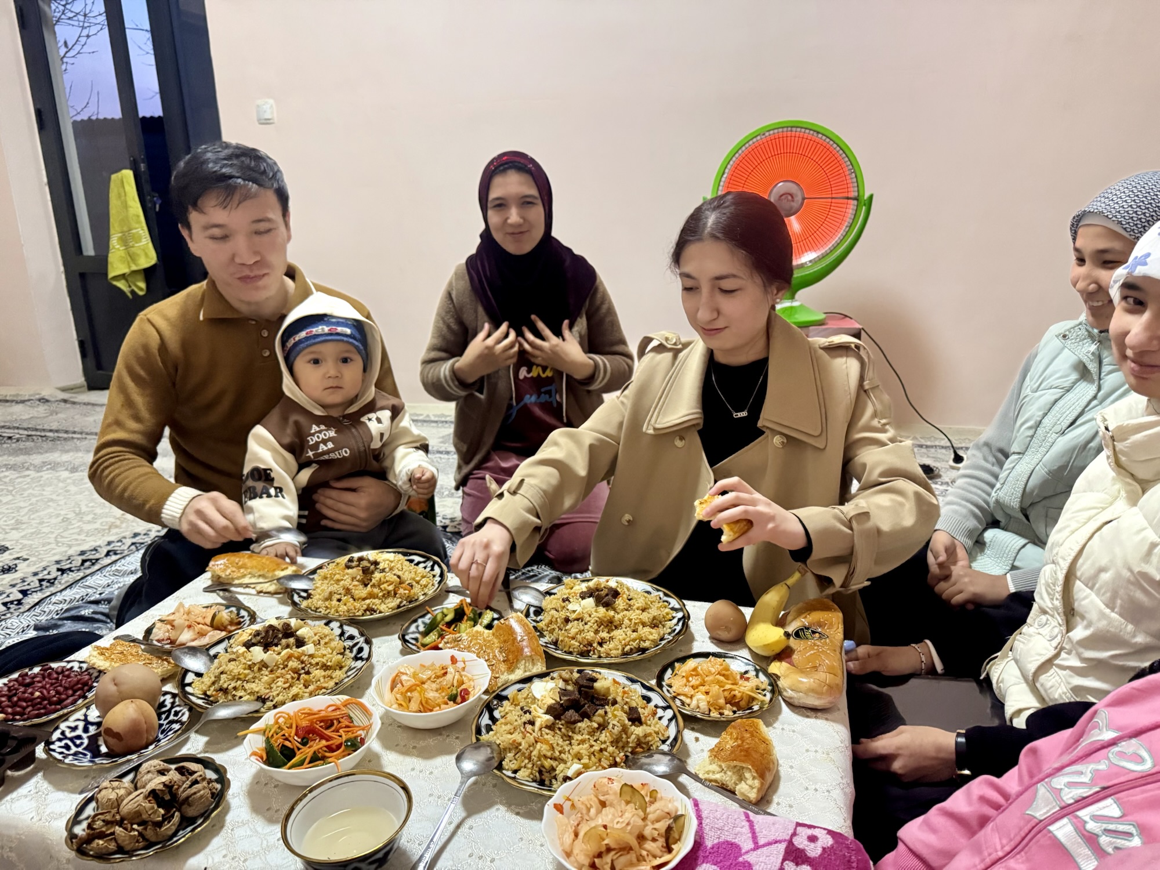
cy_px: 435
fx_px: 804
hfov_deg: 71.6
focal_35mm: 24
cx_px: 580
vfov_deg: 56.8
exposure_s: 1/60
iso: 800
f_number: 1.78
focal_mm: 6.76
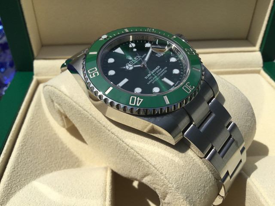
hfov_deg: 58.4
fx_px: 246
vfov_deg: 45.4
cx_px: 138
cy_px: 103
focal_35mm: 31
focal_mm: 3.3
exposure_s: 1/2915
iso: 25
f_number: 2.4
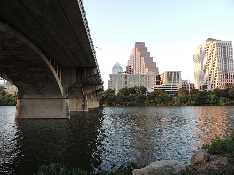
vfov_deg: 56.8
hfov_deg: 71.6
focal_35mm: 24
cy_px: 88
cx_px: 117
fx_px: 162
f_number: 3
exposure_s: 1/60
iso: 100
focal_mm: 4.3
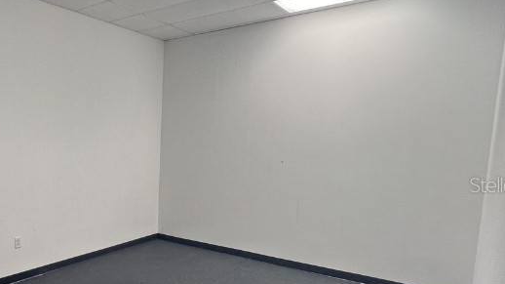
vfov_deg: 41.0
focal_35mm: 28
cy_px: 184
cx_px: 62
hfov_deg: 59.2
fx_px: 375
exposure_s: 1/120
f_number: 1.8
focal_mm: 1.57
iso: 80
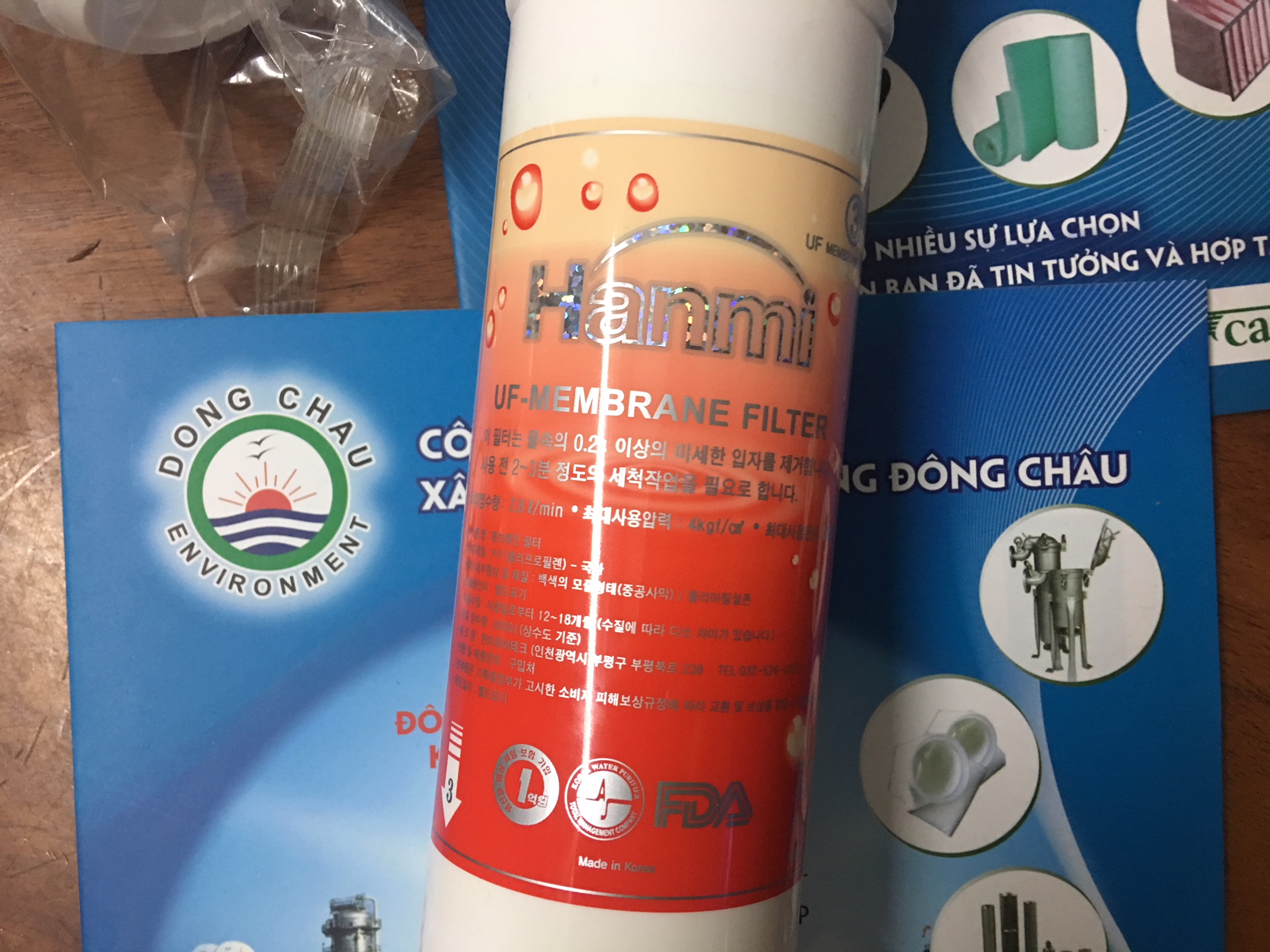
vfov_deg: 48.2
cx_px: 635
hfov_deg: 61.7
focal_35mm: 29
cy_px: 476
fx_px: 1064
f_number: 2.2
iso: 125
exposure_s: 1/17
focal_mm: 4.15
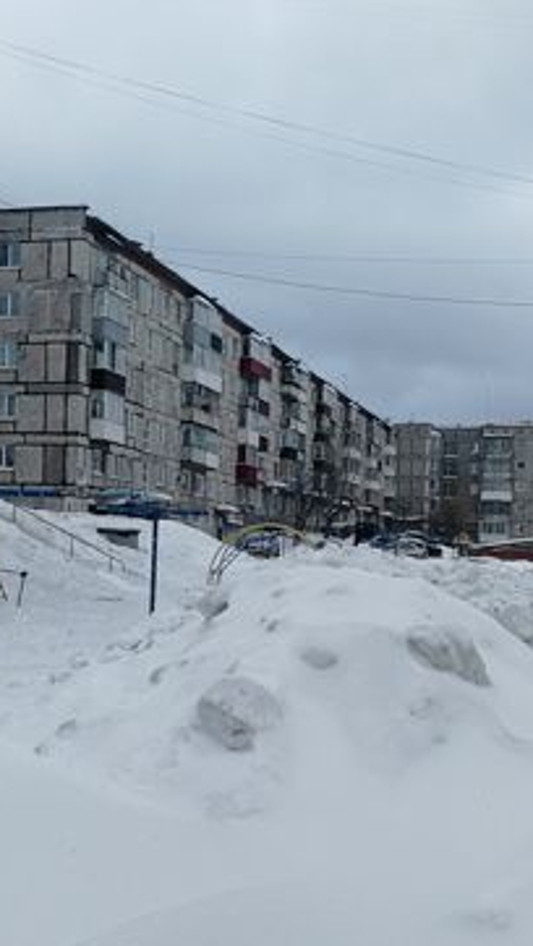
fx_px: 1305
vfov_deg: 39.7
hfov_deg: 23.1
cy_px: 559
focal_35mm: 52
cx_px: 222
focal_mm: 3.95
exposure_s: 1/100
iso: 100
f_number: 2.2
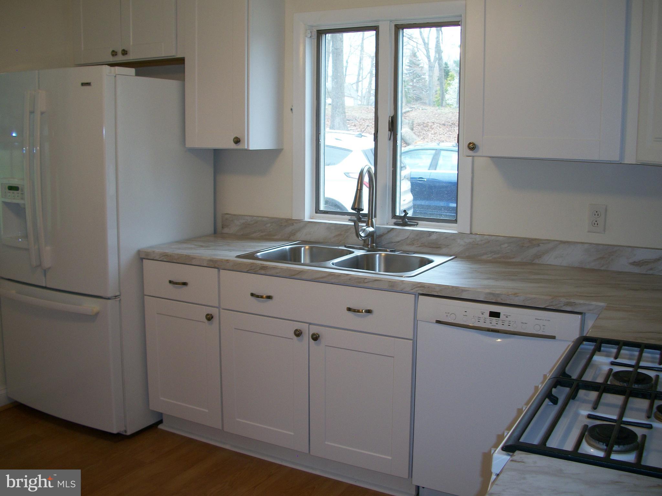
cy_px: 248
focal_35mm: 35
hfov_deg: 52.6
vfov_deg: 40.7
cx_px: 331
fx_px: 669
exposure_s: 1/30
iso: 80
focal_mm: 6.3
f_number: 3.1
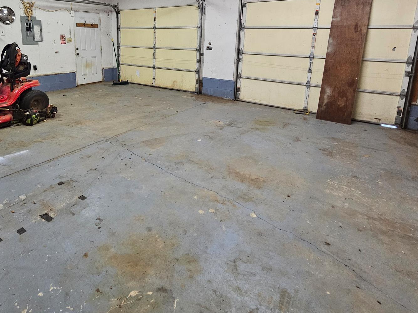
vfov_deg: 62.6
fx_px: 241
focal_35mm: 20
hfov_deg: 79.8
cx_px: 150
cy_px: 83
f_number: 2.2
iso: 320
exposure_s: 1/40
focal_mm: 2.2
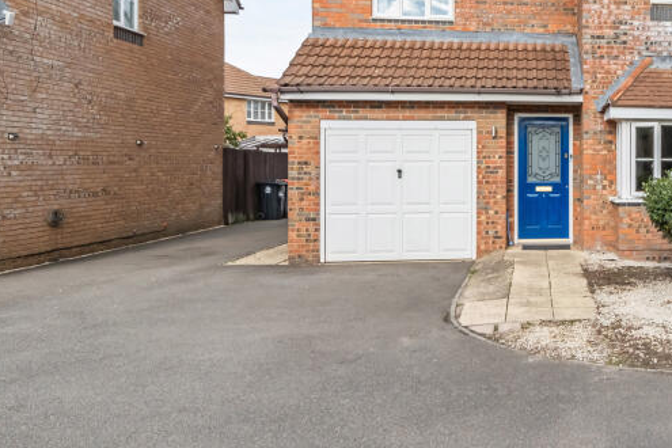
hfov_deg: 54.1
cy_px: 119
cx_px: 581
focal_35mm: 31
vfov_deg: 41.2
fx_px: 579
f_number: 8
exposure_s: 1/400
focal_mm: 10.3
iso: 320
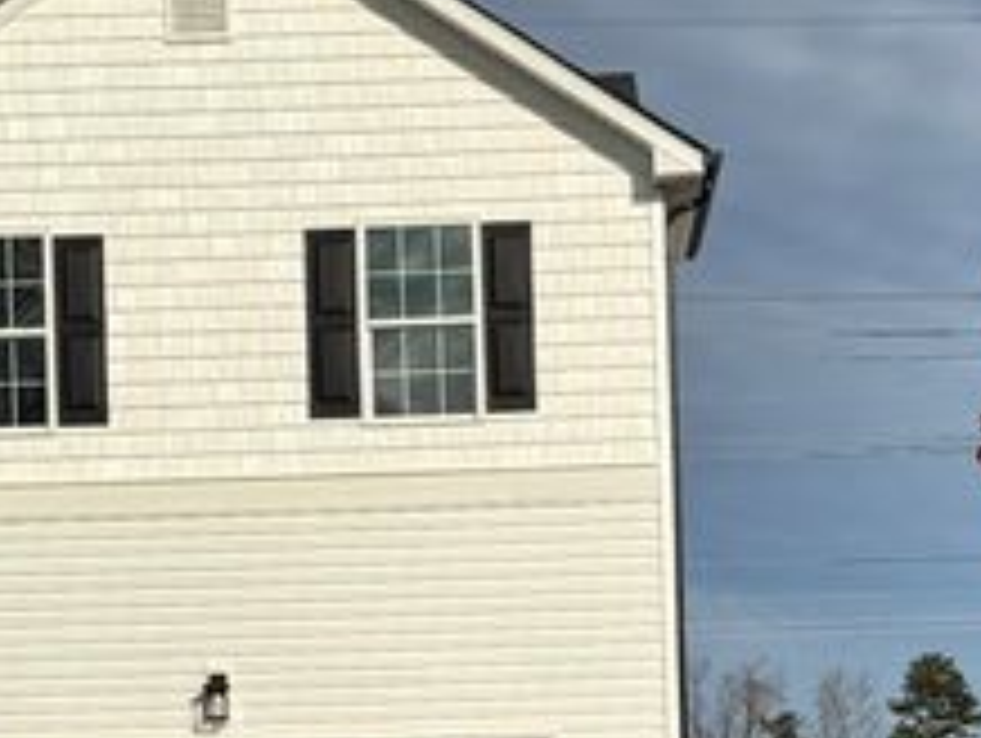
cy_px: 551
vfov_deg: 26.3
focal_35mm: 55
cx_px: -72
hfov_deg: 31.4
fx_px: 1560
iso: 80
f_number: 1.78
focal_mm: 6.76
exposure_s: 1/10417
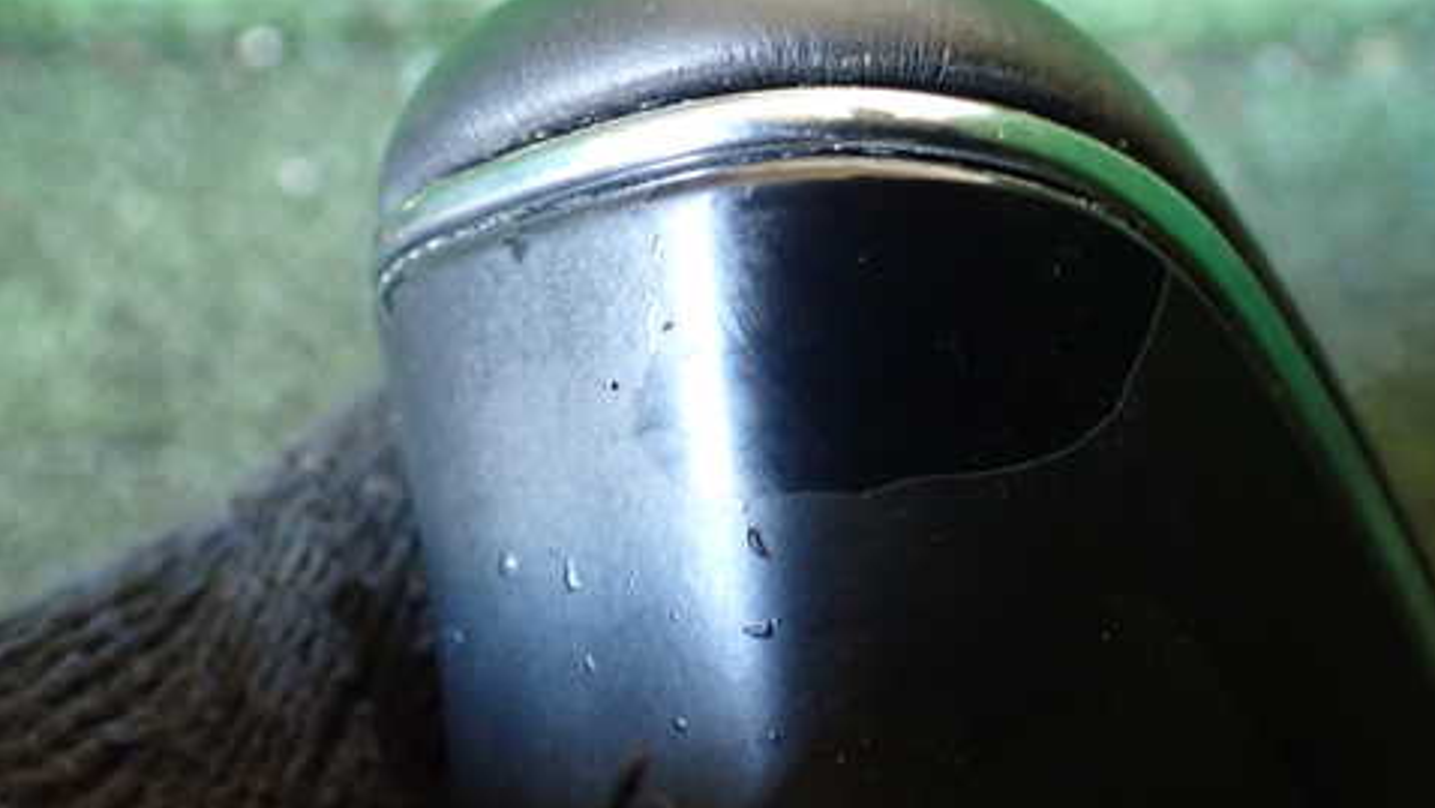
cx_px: 895
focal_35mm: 41
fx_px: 1560
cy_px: 213
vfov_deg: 28.6
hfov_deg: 48.9
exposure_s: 1/40
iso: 800
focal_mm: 5.4
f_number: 2.3
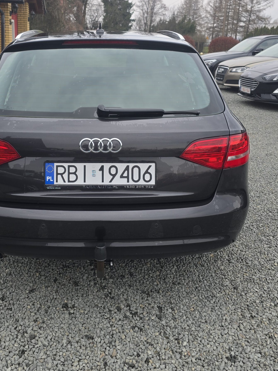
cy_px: 144
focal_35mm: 33
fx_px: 353
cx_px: 103
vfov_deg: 54.8
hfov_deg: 42.6
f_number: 1.7
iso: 20
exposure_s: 1/180
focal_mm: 6.3
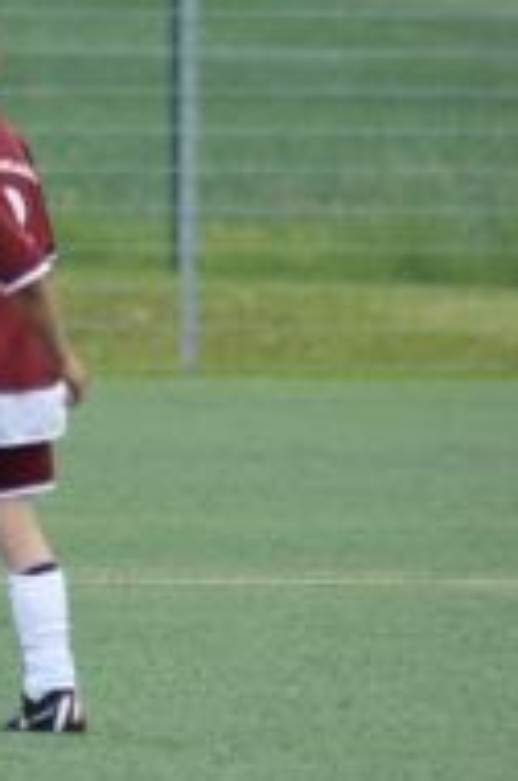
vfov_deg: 2.2
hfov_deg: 1.4
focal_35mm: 949
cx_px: -469
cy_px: 171
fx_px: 20556
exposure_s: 1/1000
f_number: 5.6
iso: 400
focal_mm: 200
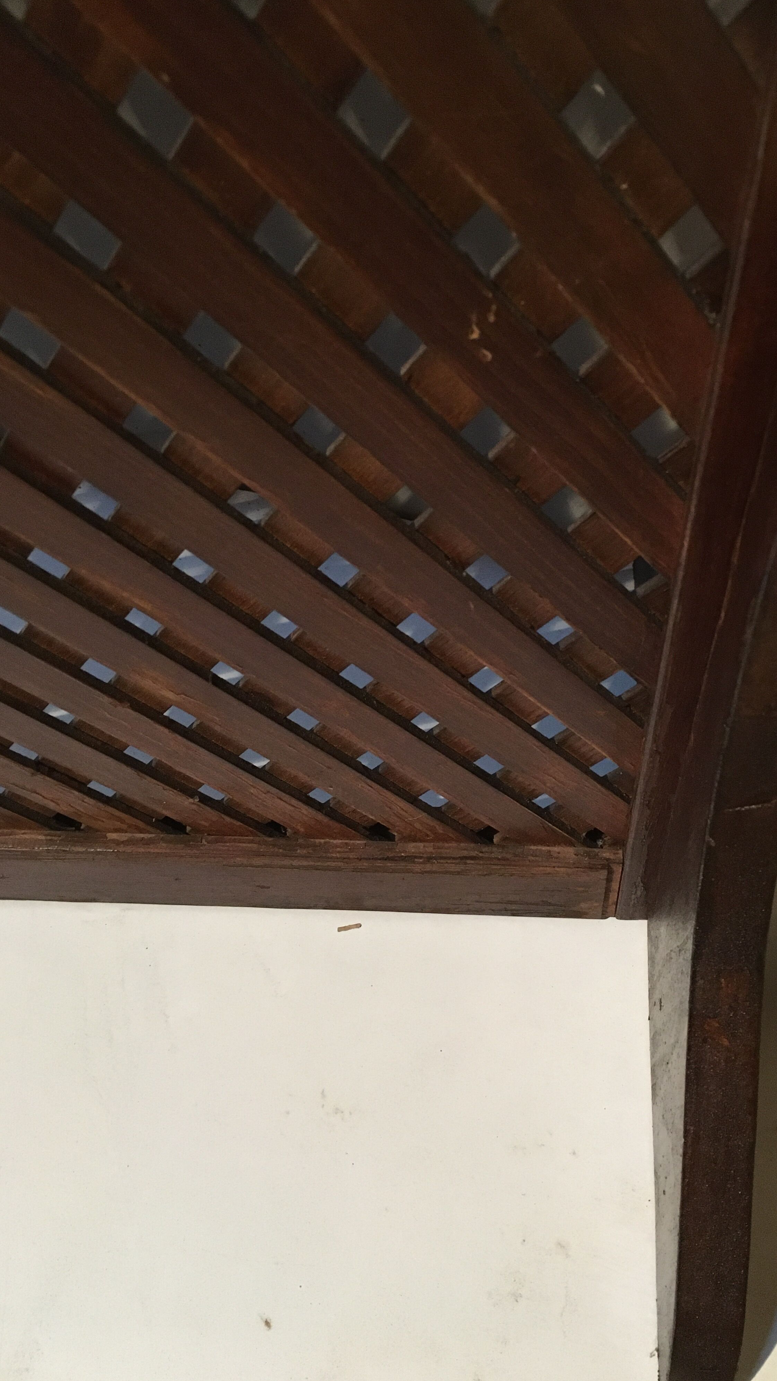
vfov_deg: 61.0
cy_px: 697
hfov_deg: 36.4
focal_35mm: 32
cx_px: 497
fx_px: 1172
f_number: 2.2
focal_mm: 4.15
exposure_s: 1/17
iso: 200
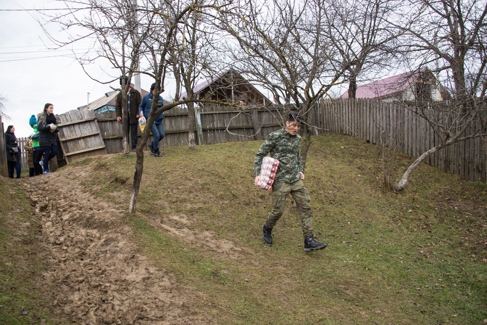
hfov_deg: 65.5
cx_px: 244
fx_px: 379
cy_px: 162
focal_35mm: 28
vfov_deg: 46.4
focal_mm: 28
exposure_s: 1/125
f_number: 5.6
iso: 220
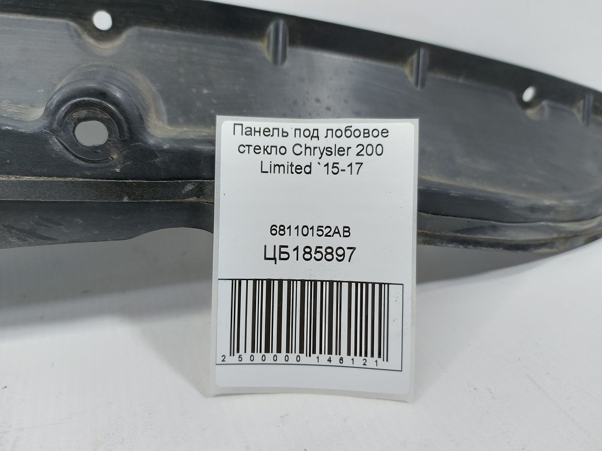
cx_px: 301
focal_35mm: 24
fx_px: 417
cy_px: 226
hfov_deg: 71.6
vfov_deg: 56.8
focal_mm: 5.23
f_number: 1.8
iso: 80
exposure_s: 1/50
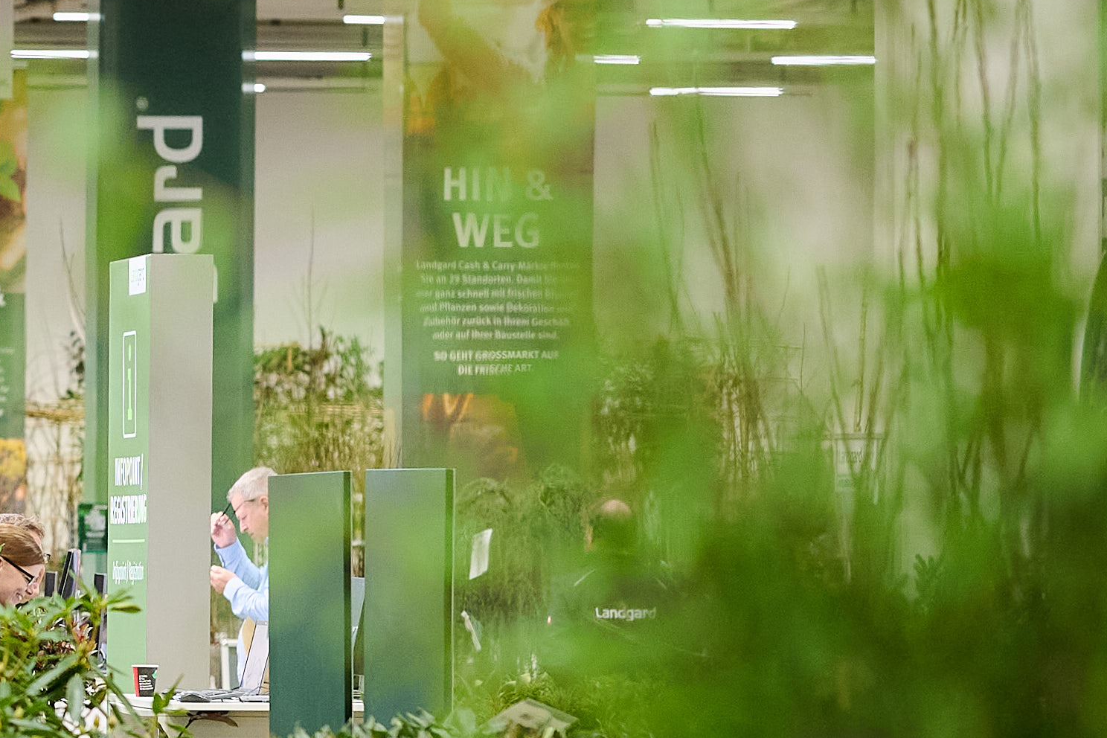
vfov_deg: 4.1
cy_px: 450
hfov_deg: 6.0
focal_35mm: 339
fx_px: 10423
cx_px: -928
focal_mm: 85
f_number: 2.8
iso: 640
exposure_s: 1/100
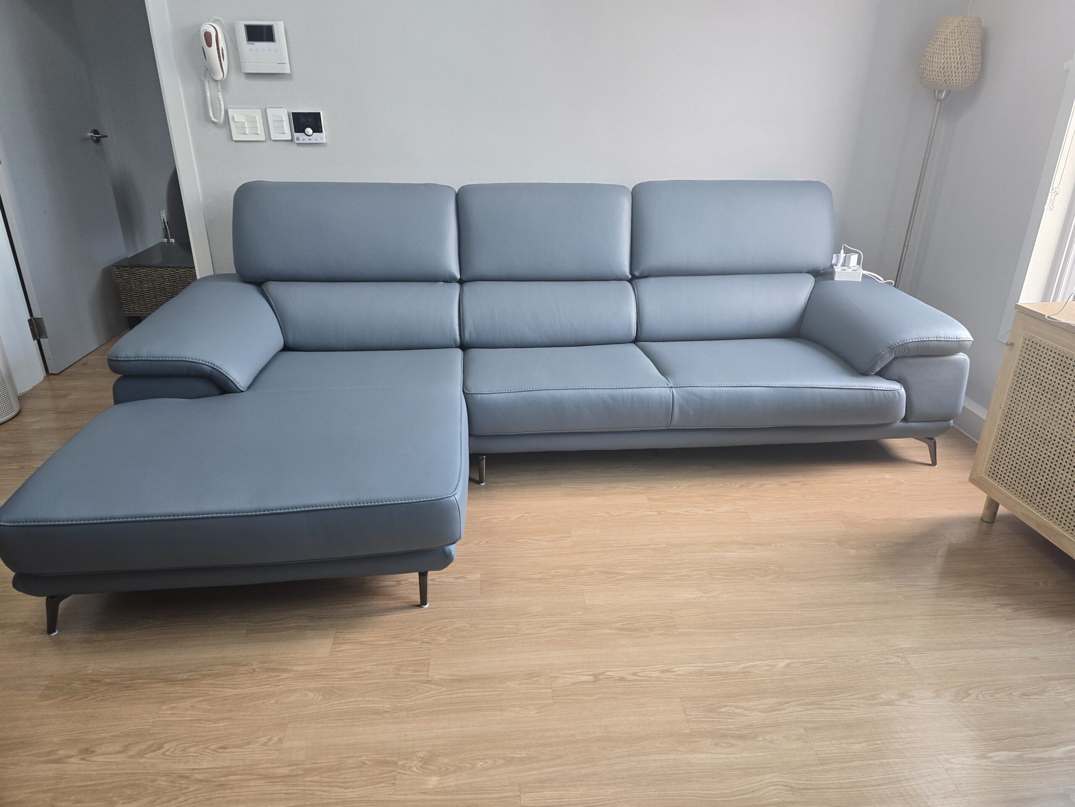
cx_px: 538
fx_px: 714
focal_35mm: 23
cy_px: 404
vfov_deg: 58.9
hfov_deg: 73.9
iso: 160
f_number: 1.7
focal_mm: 6.3
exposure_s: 1/120
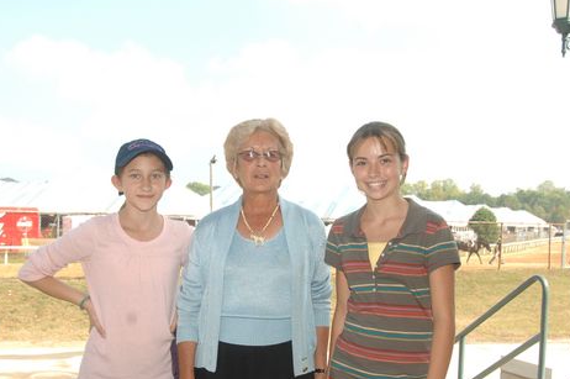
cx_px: 289
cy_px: 251
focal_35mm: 54
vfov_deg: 24.9
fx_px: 854
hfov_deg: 36.9
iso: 200
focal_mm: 26
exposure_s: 1/200
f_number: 6.7
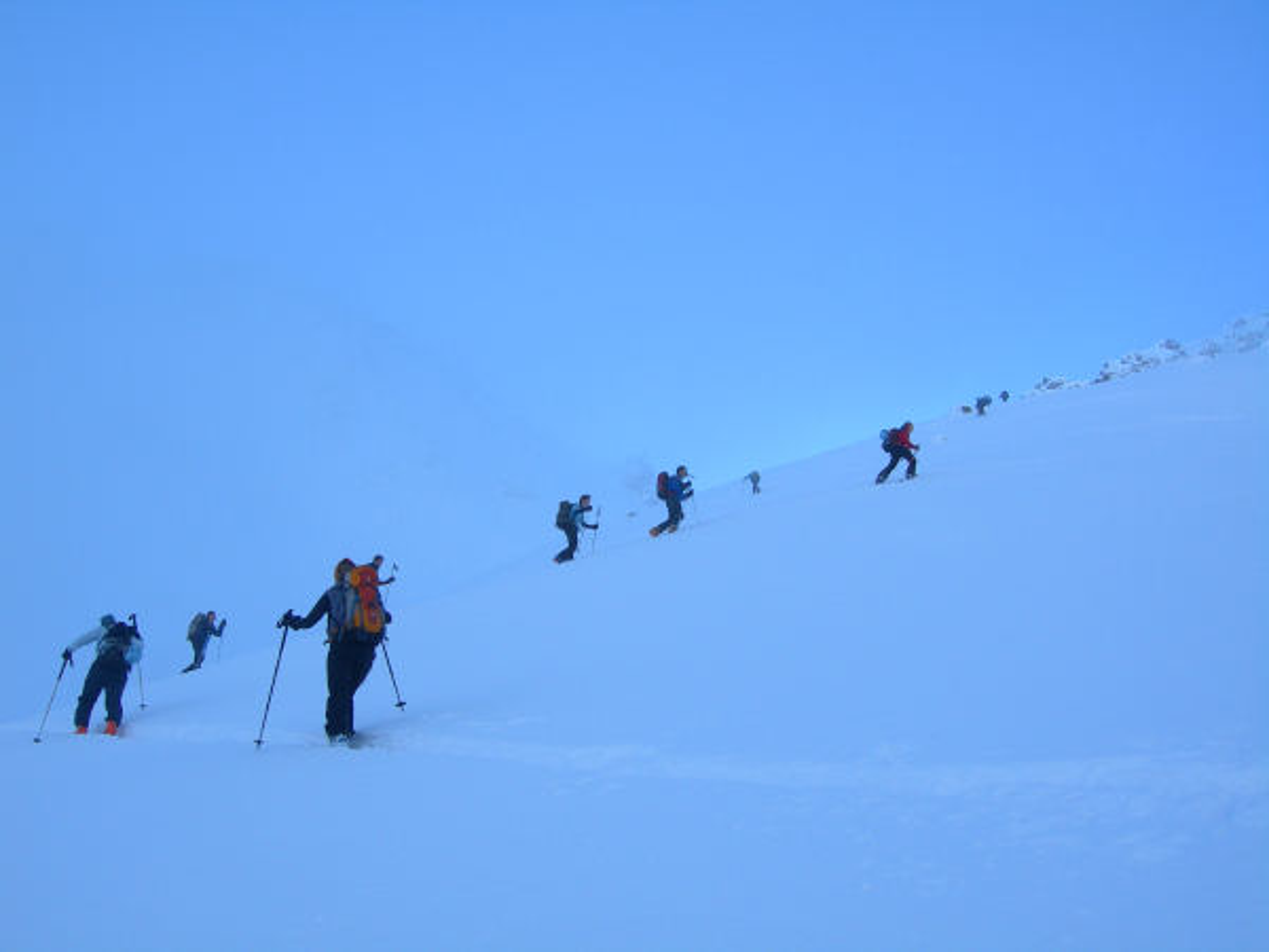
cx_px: 634
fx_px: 1393
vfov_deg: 37.7
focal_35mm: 38
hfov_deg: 49.0
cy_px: 476
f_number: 4.8
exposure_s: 1/360
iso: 50
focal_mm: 7.8
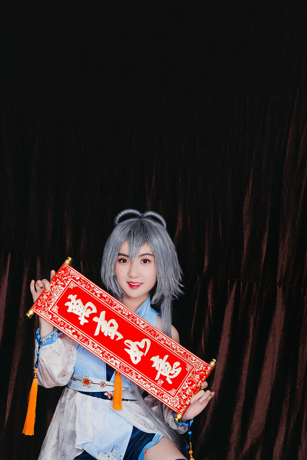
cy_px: 262
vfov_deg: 20.8
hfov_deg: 14.0
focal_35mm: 98
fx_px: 1253
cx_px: 180
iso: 100
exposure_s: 1/160
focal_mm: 76
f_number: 4
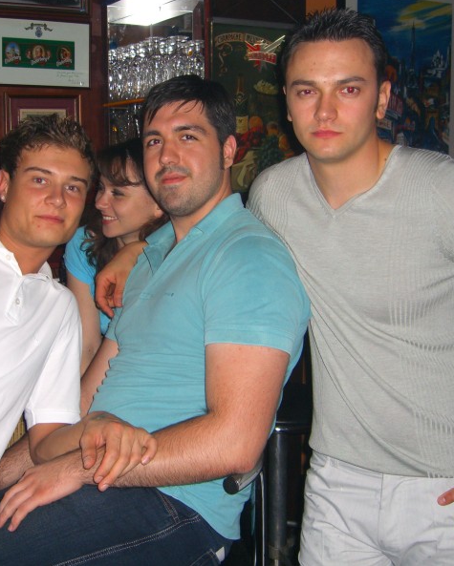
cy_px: 282
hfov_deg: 30.1
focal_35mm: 50
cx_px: 156
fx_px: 839
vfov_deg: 37.3
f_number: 2.8
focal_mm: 7.9
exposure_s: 1/60
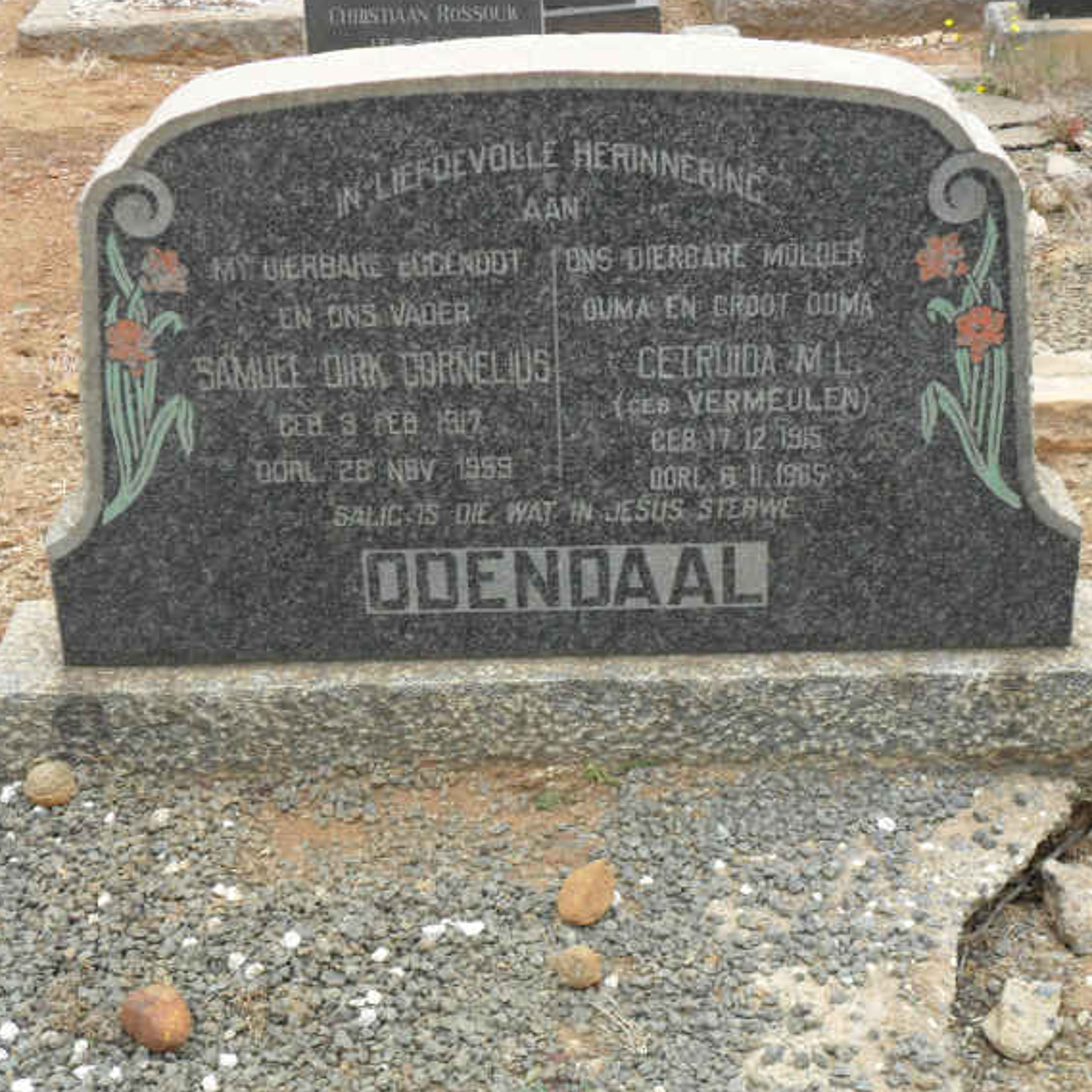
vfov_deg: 27.7
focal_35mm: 62
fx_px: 2213
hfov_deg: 27.7
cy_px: 541
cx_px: 558
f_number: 5
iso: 100
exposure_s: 1/90
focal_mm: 9.3
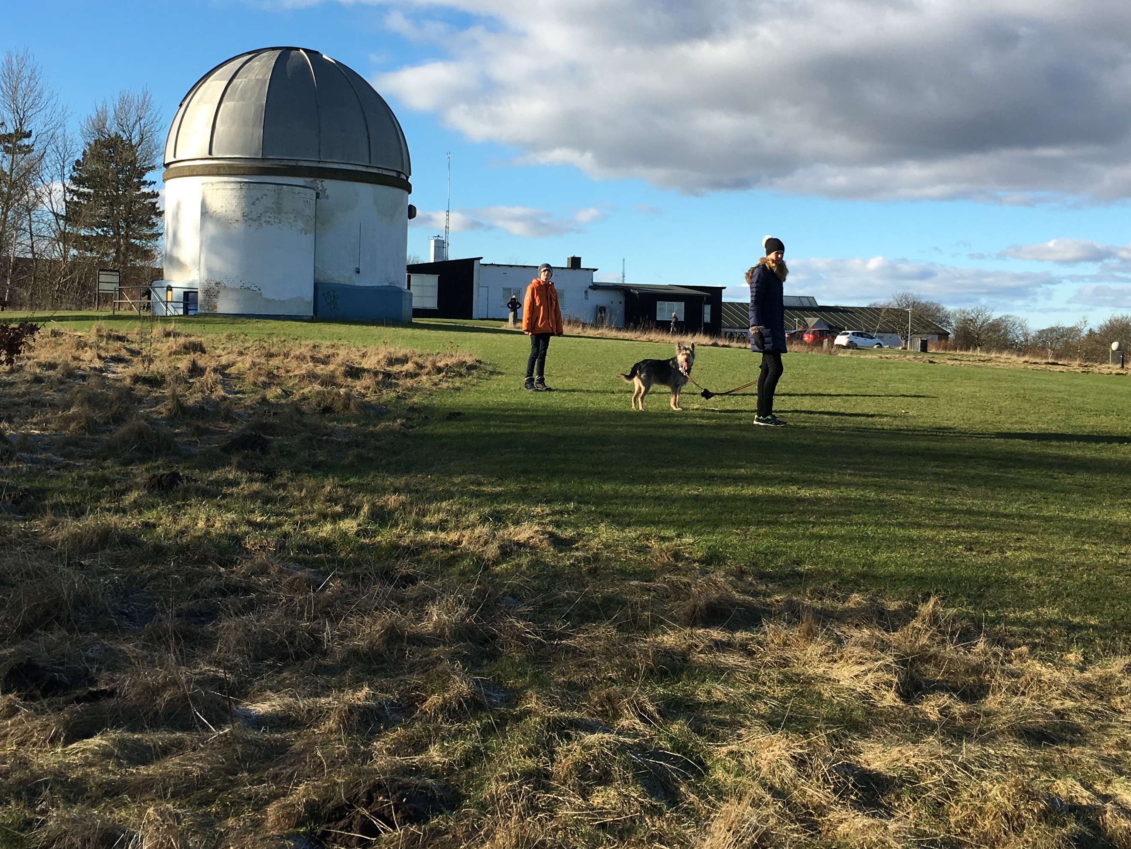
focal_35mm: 44
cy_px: 341
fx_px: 1438
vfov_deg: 32.8
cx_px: 573
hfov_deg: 42.9
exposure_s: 1/1012
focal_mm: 4.15
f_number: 2.2
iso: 25
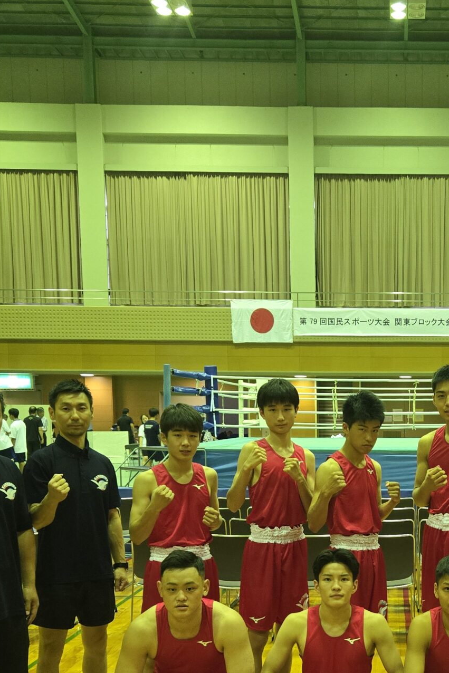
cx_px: 416
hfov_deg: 27.0
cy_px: 506
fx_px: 898
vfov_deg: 40.0
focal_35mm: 48
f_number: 1.8
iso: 640
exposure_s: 1/100
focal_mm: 5.4
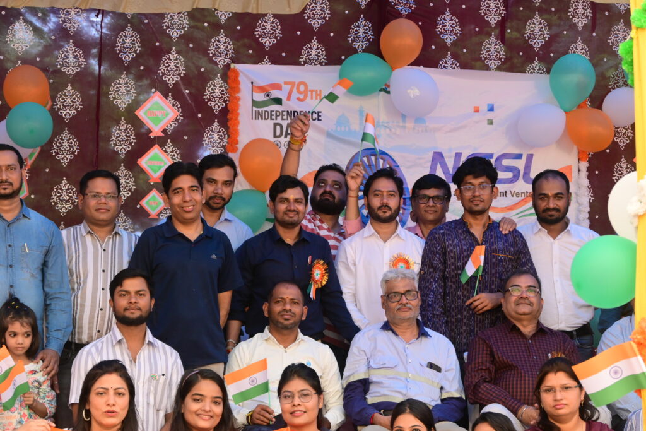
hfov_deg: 21.6
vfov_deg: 14.5
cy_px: 216
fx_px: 1696
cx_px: 323
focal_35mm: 94
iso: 800
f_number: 6.3
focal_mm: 63
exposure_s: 1/125
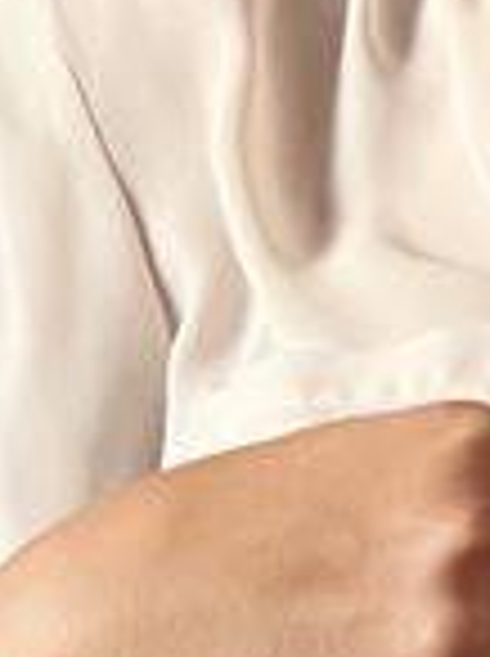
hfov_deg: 2.8
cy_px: -846
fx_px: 10014
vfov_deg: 3.7
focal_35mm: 529
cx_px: 602
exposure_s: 1/40
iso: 320
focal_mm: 9
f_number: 2.8
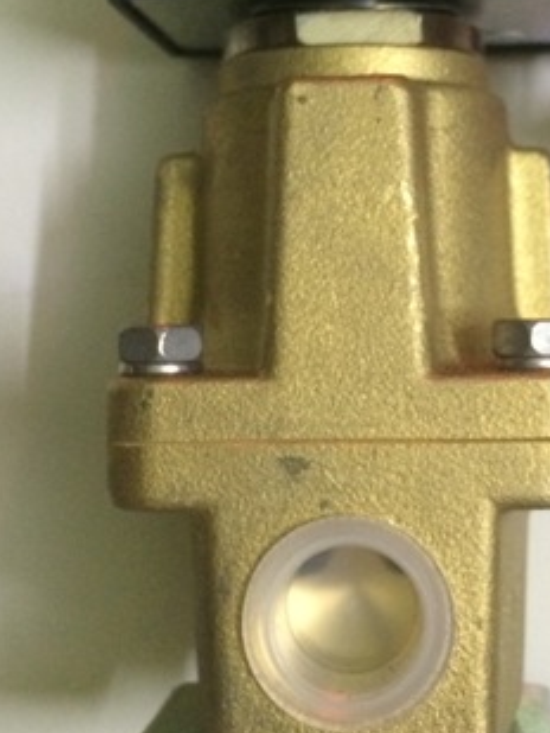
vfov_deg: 31.8
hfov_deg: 24.3
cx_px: 370
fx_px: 1270
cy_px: 216
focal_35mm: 60
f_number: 2.2
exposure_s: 1/17
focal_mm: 4.15
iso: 320
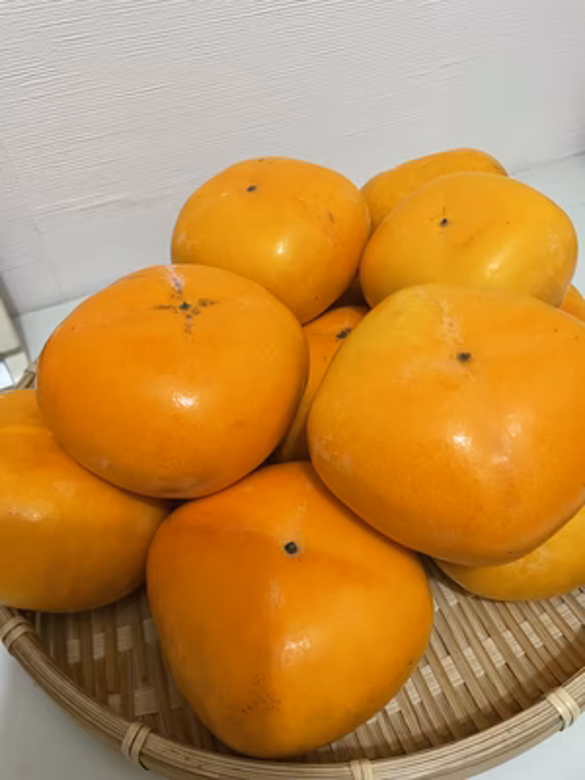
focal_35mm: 26
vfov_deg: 67.3
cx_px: 292
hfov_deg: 53.1
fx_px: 586
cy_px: 390
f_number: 1.6
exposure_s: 1/50
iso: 320
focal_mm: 4.2
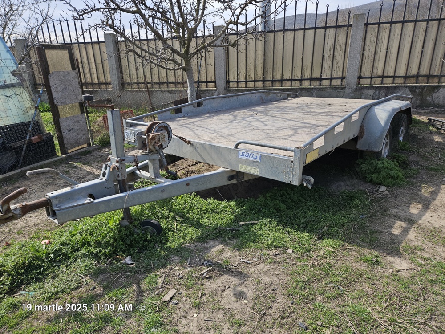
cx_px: 222
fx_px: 296
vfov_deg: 58.9
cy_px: 167
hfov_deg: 73.9
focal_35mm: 23
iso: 40
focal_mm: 5.4
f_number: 1.8
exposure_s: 1/1372
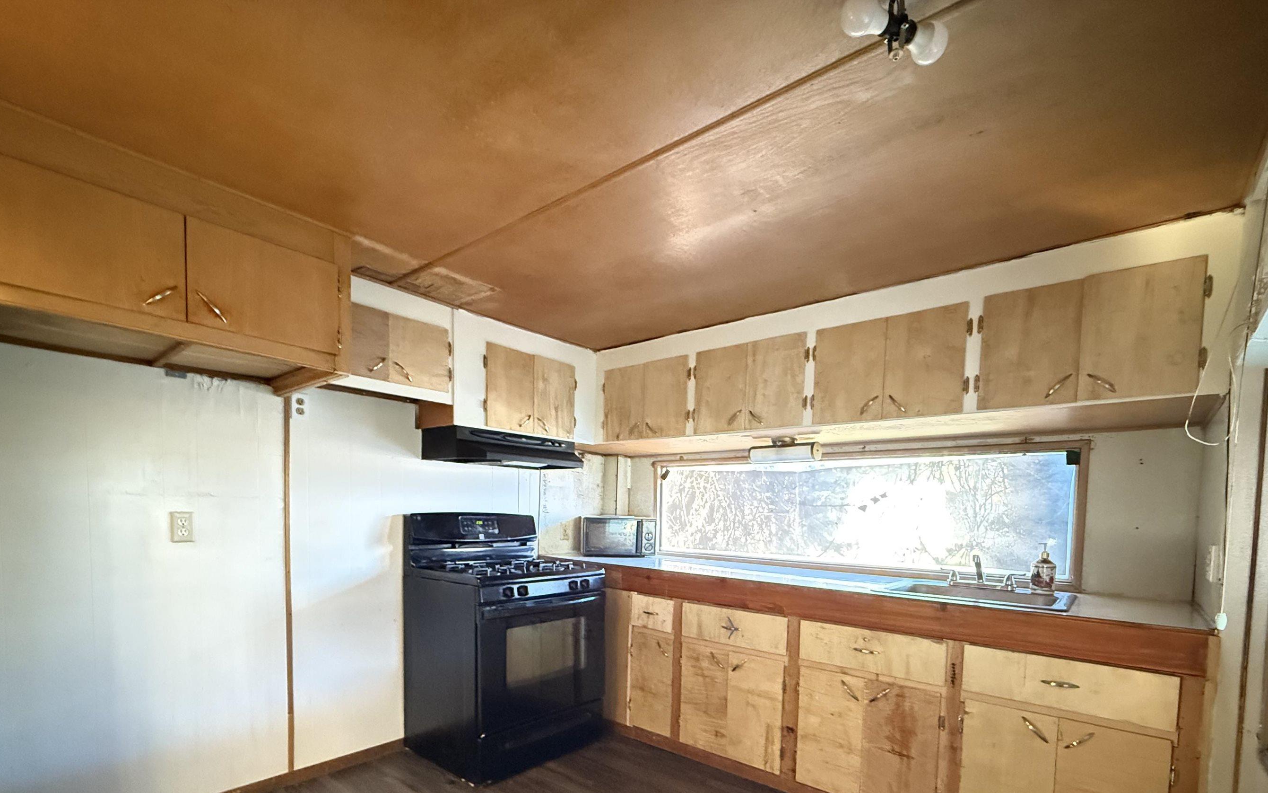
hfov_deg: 94.4
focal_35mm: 17
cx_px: 640
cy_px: 543
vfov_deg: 65.8
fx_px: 587
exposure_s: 1/30
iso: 2000
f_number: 2.2
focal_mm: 2.22
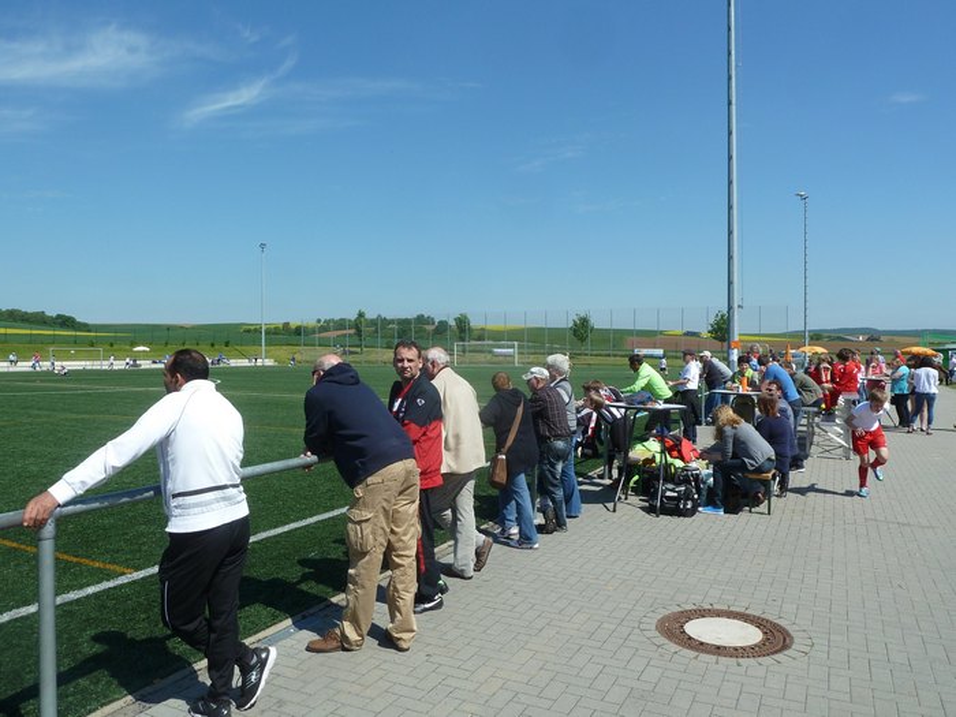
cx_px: 478
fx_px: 690
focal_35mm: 25
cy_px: 358
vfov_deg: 54.9
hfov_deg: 69.4
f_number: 5
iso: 80
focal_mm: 4.1
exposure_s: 1/400
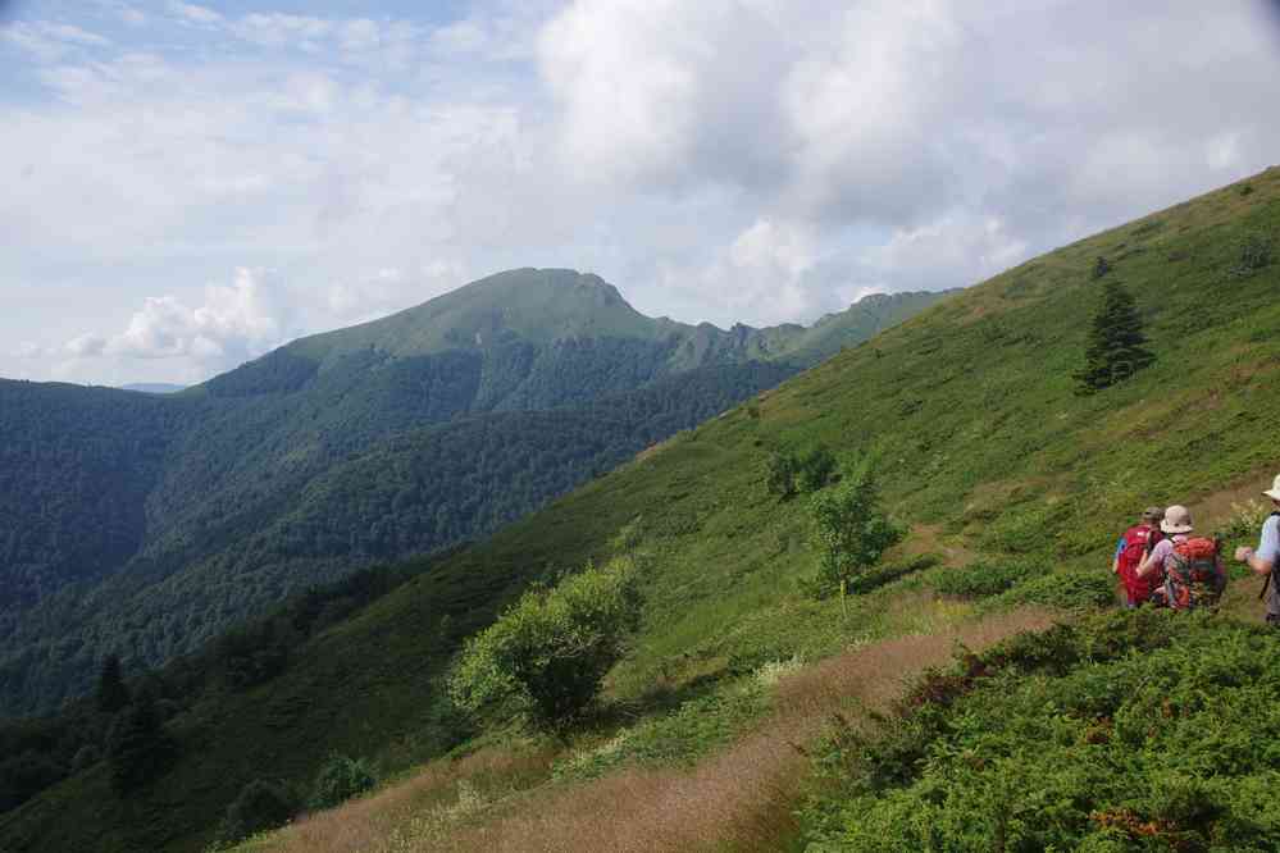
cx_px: 640
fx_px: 1232
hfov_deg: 54.9
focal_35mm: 35
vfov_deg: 38.2
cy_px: 426
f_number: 11
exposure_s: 1/100
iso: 200
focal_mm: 23.1
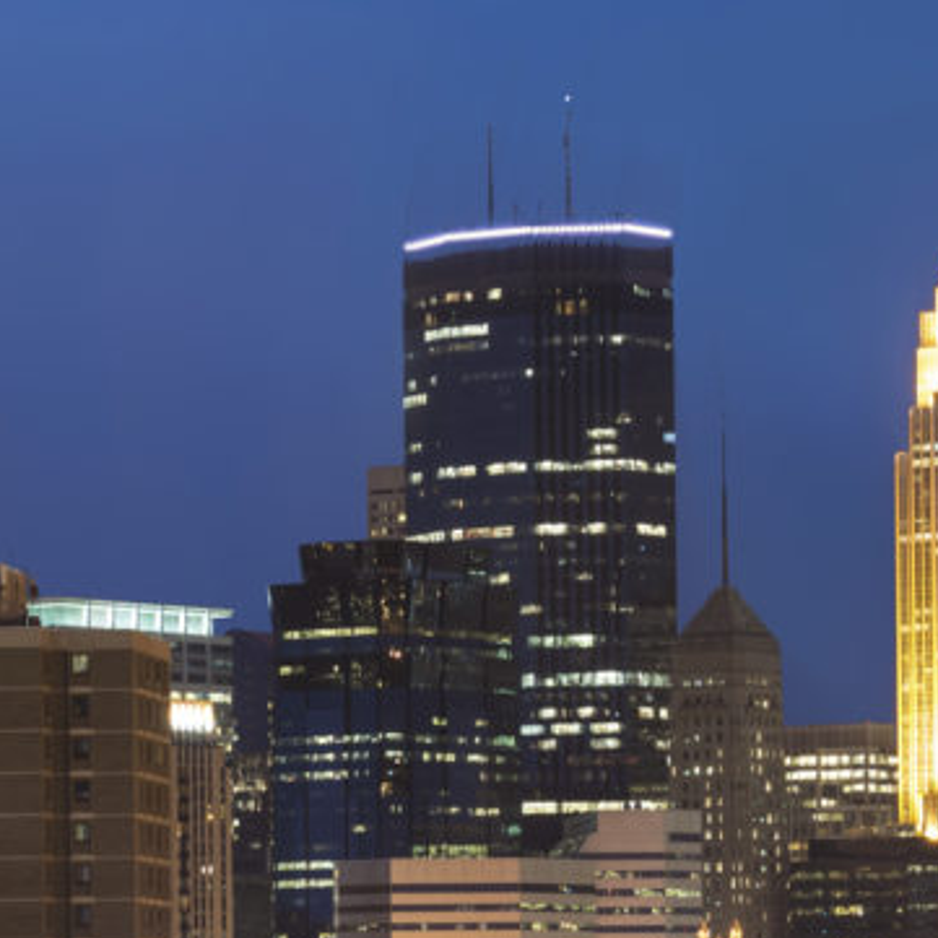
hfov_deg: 7.2
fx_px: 7358
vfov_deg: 7.3
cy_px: 872
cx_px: 1203
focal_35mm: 240
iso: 64
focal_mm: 85
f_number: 16
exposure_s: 30
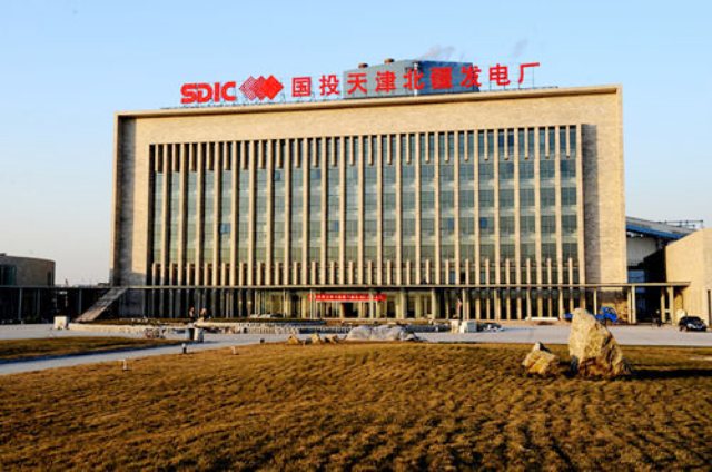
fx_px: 829
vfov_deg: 31.8
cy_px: 236
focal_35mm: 42
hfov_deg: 46.5
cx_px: 356
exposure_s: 1/250
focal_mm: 42
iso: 250
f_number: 8
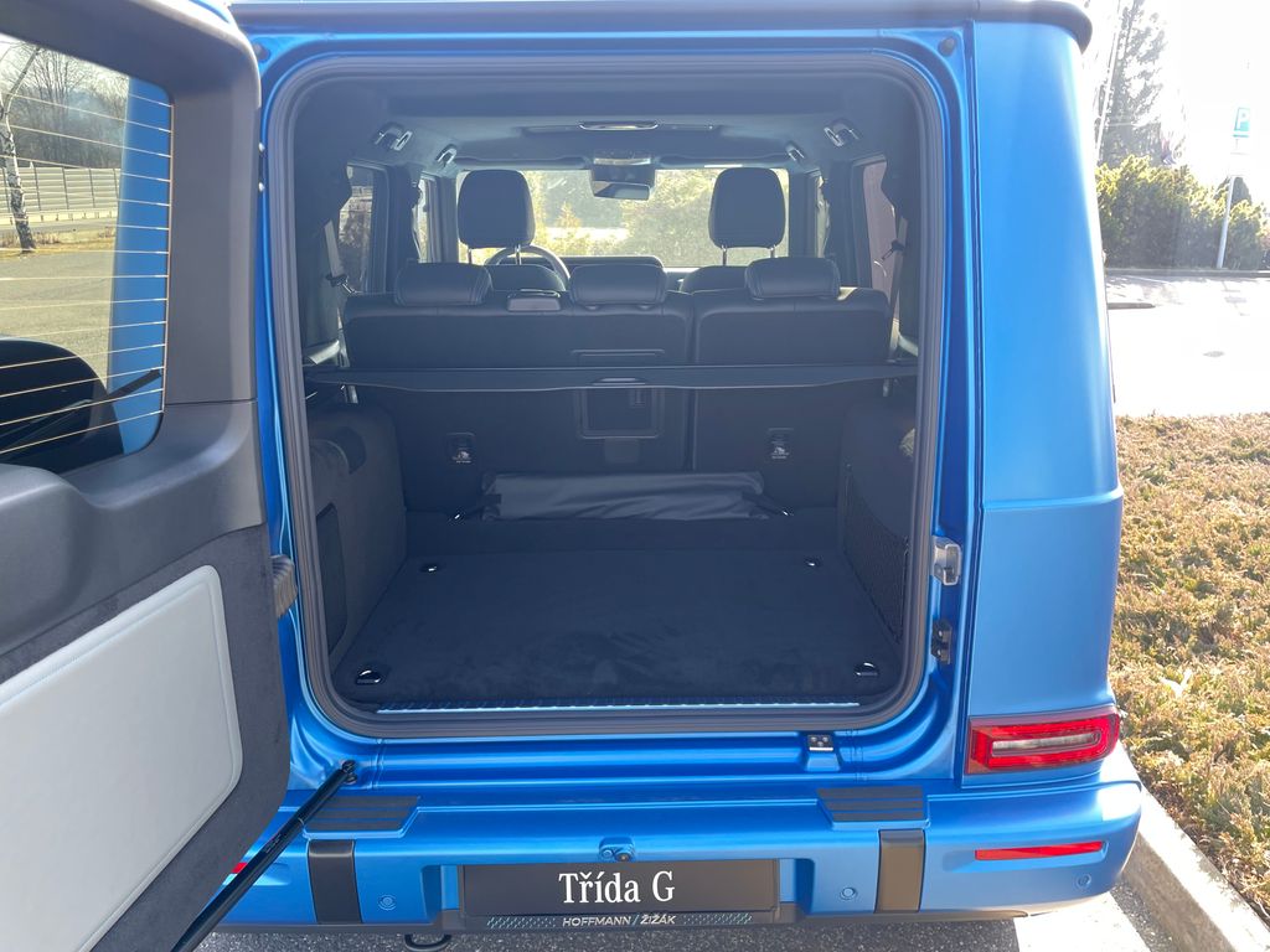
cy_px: 476
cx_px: 635
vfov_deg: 53.1
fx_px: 954
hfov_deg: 67.3
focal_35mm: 26
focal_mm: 4.2
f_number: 1.6
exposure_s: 1/121
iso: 80
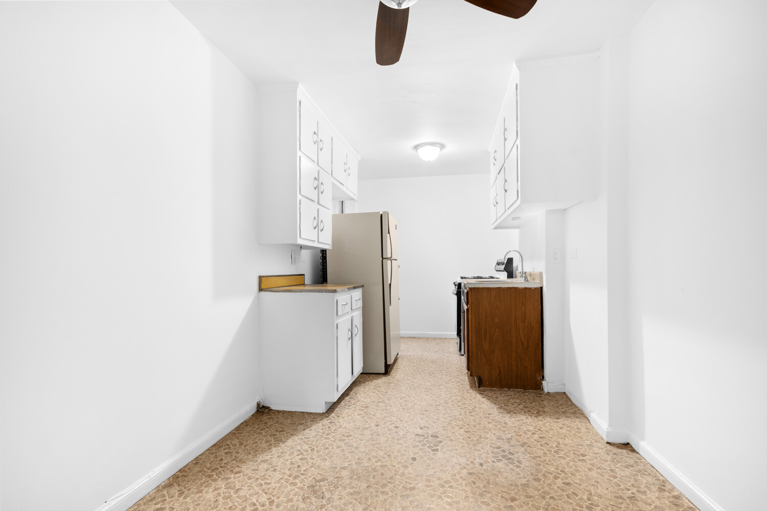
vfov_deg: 77.3
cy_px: 256
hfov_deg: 100.4
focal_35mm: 15
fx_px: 319
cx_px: 384
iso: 200
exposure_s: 5
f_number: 8
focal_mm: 10
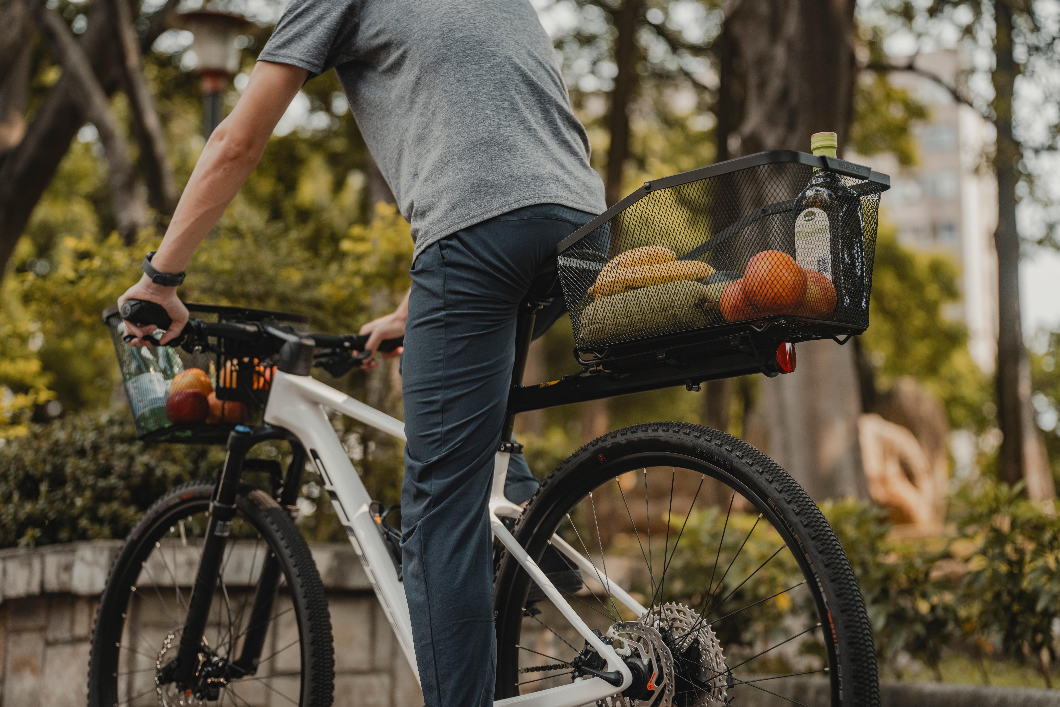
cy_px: 354
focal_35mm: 60
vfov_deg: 22.6
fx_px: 1767
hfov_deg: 33.4
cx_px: 530
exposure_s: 1/200
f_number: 2.5
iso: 800
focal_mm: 60
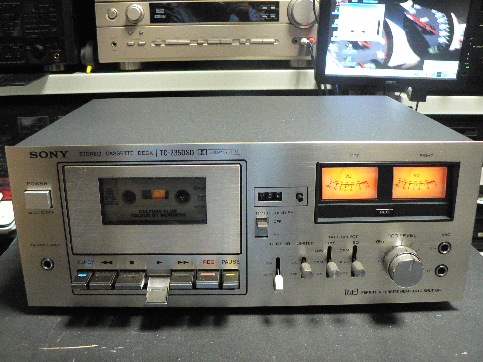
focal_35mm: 36
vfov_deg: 39.7
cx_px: 242
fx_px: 502
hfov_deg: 51.4
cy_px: 181
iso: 400
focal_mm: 6
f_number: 2.8
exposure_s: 1/13
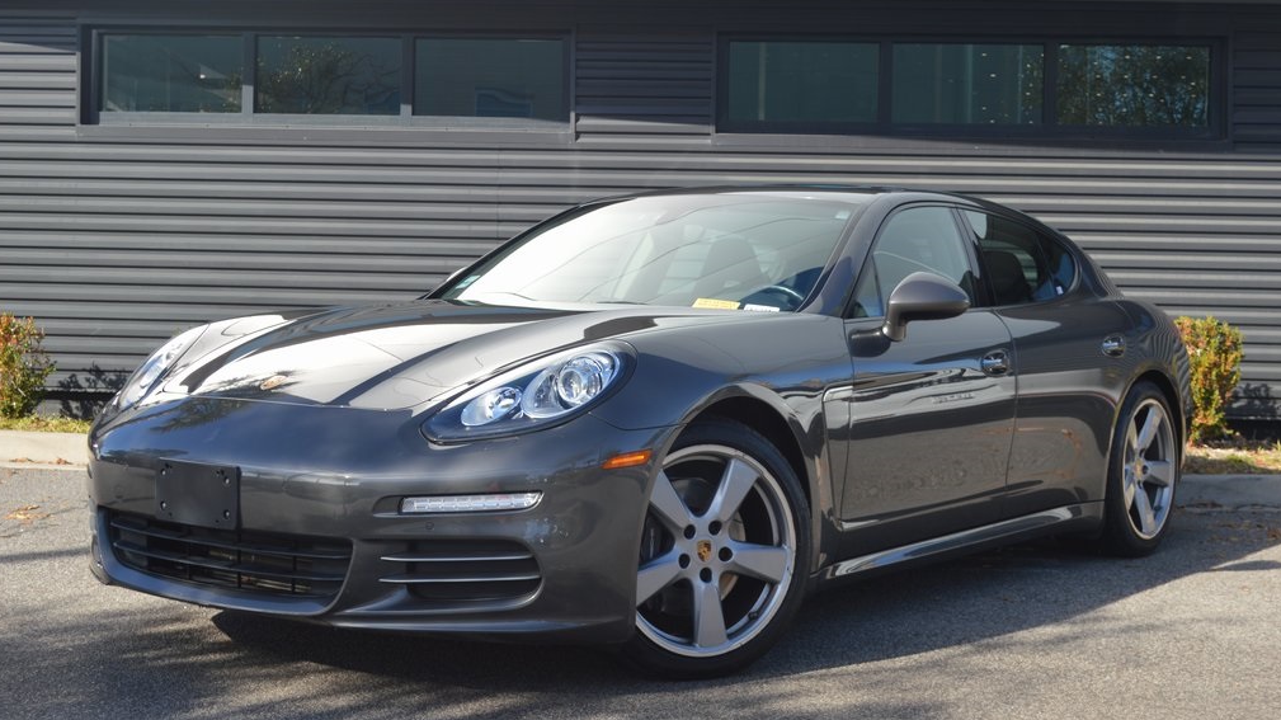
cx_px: 637
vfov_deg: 23.5
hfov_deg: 40.6
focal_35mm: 51
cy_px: 363
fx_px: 1732
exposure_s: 1/160
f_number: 6.3
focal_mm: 32
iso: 100
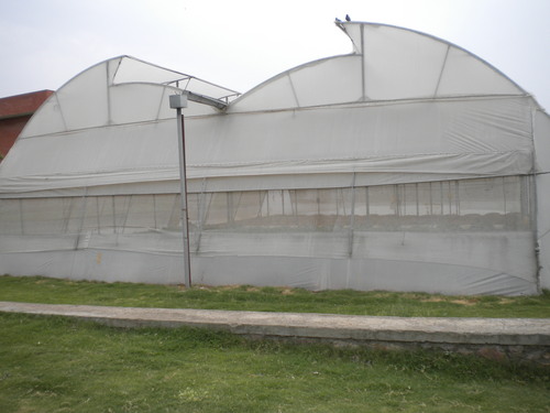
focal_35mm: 35
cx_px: 275
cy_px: 206
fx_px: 556
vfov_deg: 40.7
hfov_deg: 52.6
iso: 80
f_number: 4.6
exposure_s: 1/254
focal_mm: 6.3
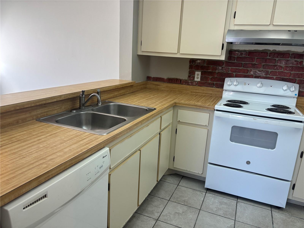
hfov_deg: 67.3
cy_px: 114
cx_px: 152
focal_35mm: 26
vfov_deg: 53.1
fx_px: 228
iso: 80
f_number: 1.6
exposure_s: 1/120
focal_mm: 5.96
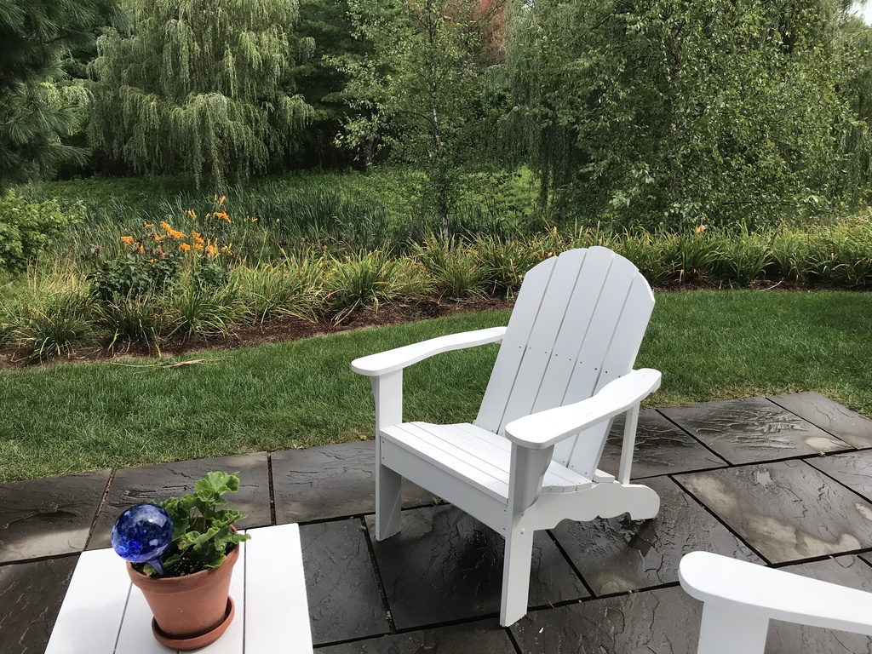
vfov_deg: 49.7
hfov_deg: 63.4
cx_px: 436
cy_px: 327
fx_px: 705
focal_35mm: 28
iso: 20
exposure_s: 1/1520
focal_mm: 3.99
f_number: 1.8
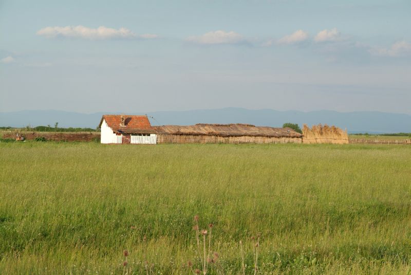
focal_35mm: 98
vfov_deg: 14.0
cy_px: 138
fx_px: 1120
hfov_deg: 20.8
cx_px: 206
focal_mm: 65
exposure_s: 1/250
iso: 200
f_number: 8
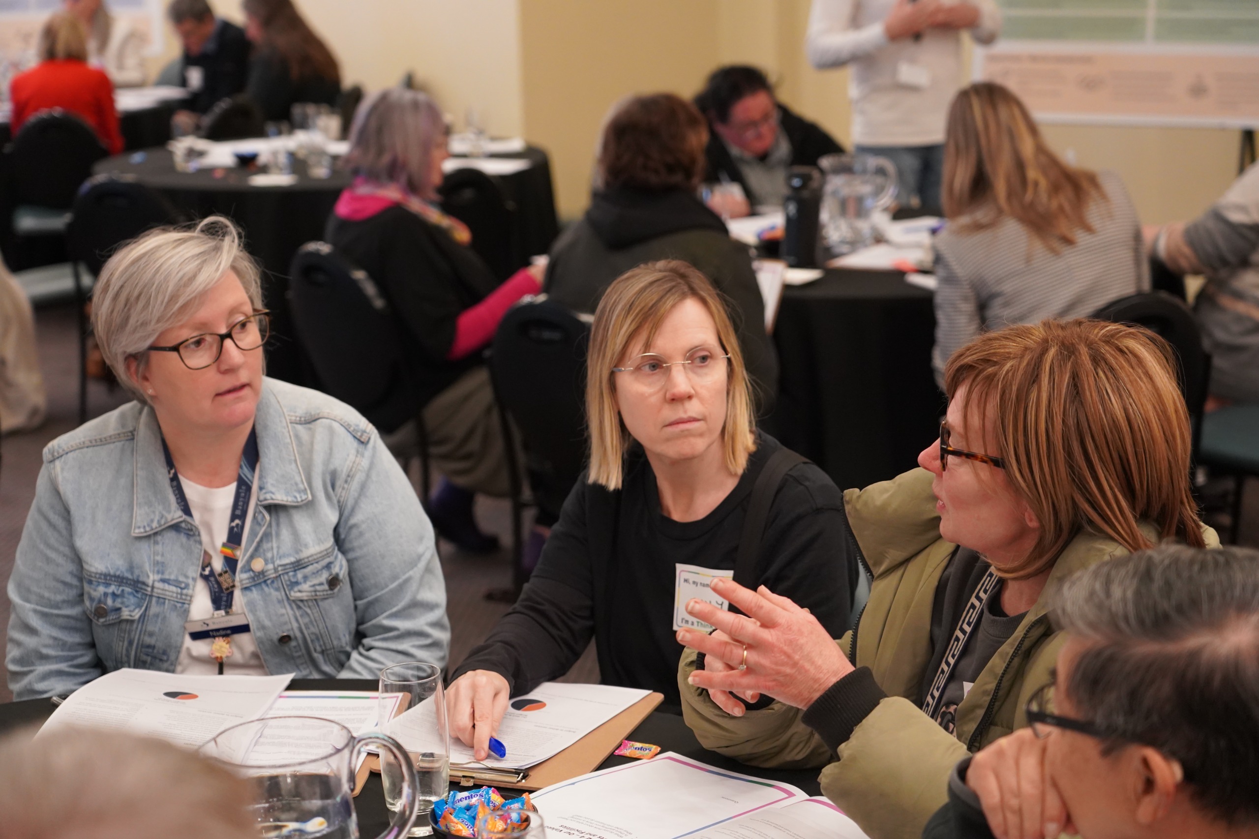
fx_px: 2308
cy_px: 420
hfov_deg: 30.5
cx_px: 630
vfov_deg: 20.6
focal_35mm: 66
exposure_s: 1/160
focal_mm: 66
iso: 4000
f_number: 4
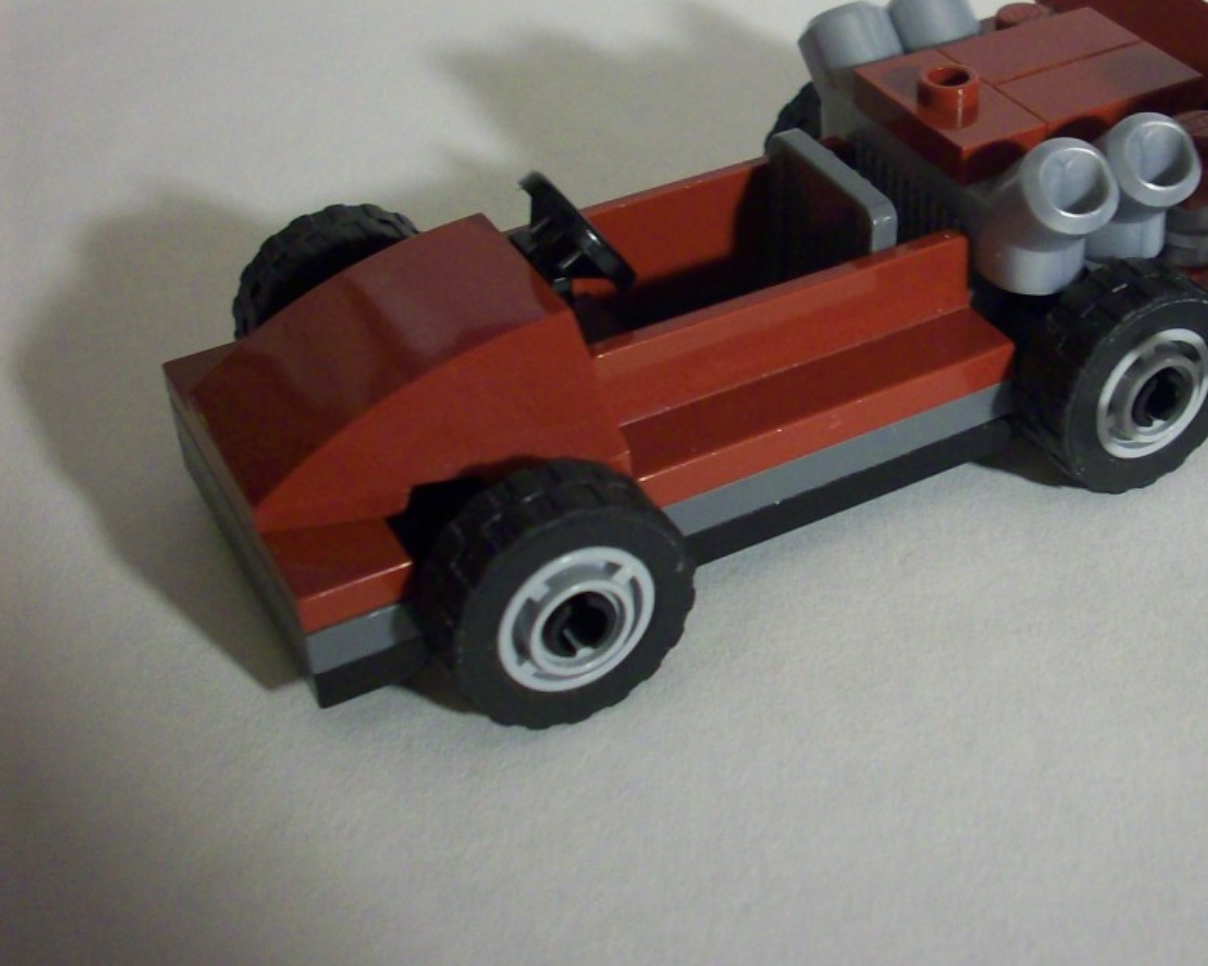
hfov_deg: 31.1
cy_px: 314
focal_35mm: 59
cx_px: 977
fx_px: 2109
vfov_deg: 25.6
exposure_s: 1/8.77
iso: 160
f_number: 2.8
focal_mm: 6.2
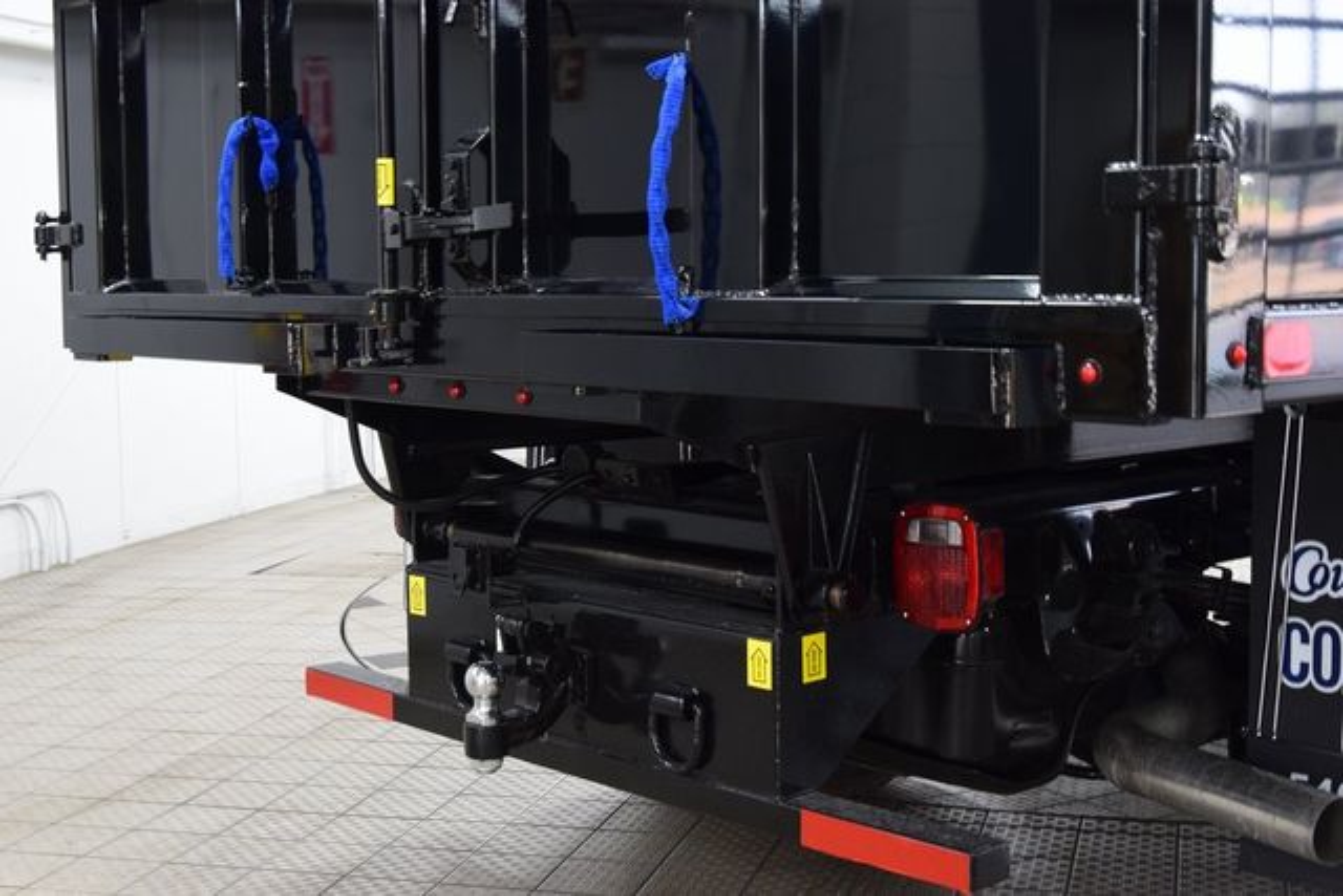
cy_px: 448
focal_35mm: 51
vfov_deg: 26.5
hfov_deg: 38.9
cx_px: 672
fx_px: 1903
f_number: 6.3
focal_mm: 34
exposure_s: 1/15
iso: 900
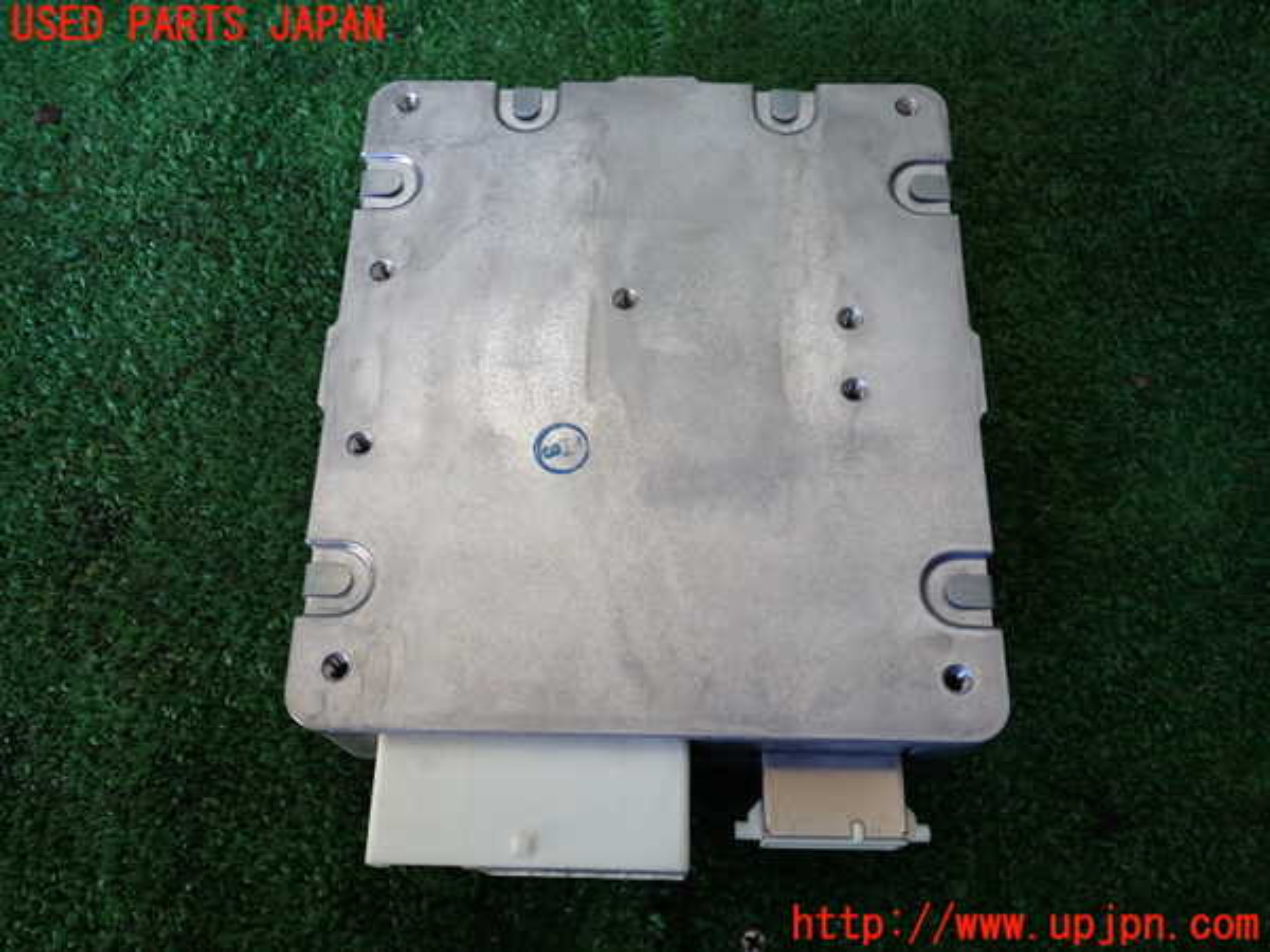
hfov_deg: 60.0
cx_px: 635
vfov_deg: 46.8
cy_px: 476
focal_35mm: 30
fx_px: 1101
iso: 200
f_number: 2.3
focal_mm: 5.4
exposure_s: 1/80
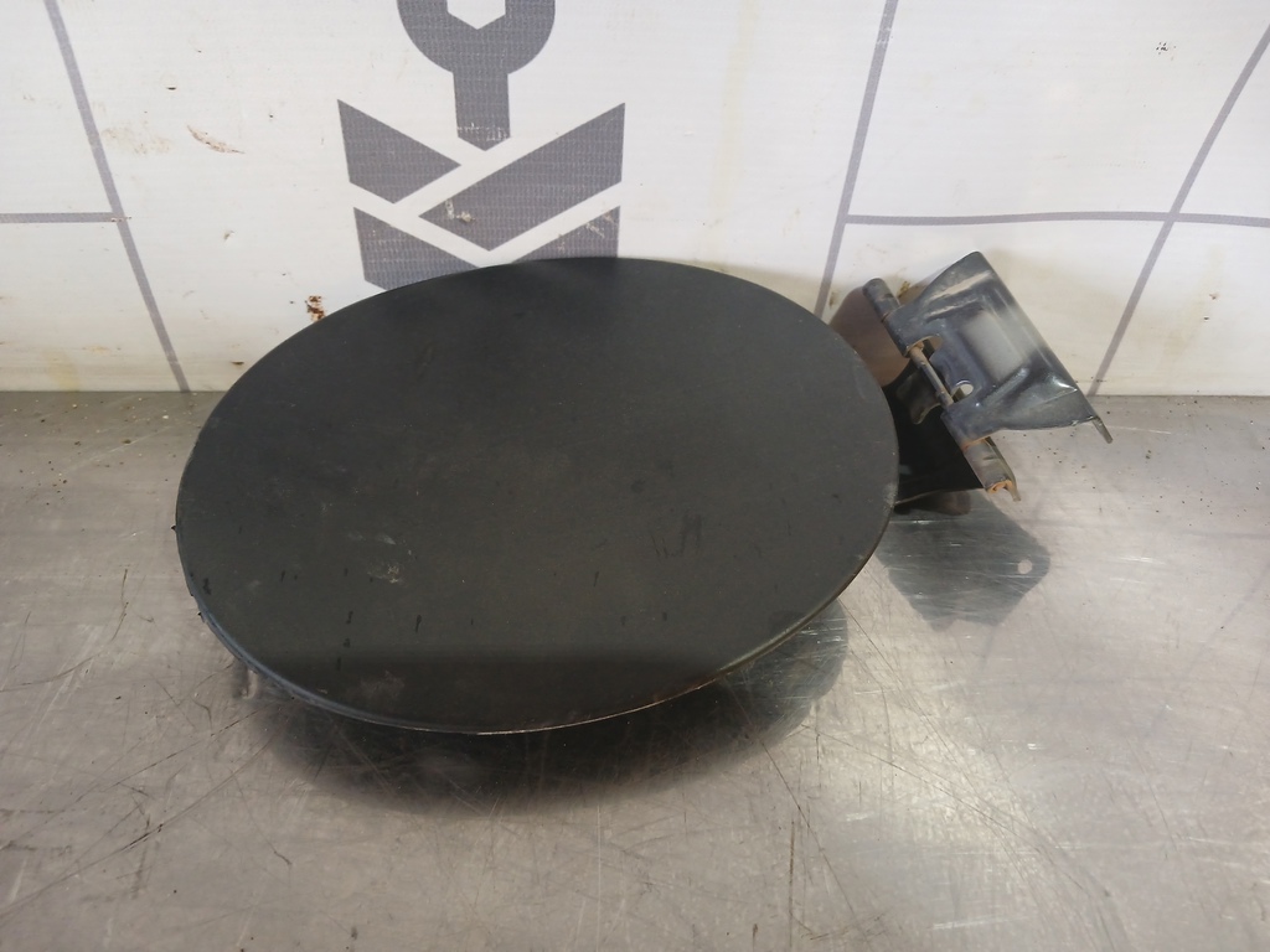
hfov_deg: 65.3
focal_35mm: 27
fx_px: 991
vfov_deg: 51.4
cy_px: 476
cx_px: 635
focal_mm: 4
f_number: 1.8
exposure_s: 1/50
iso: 160
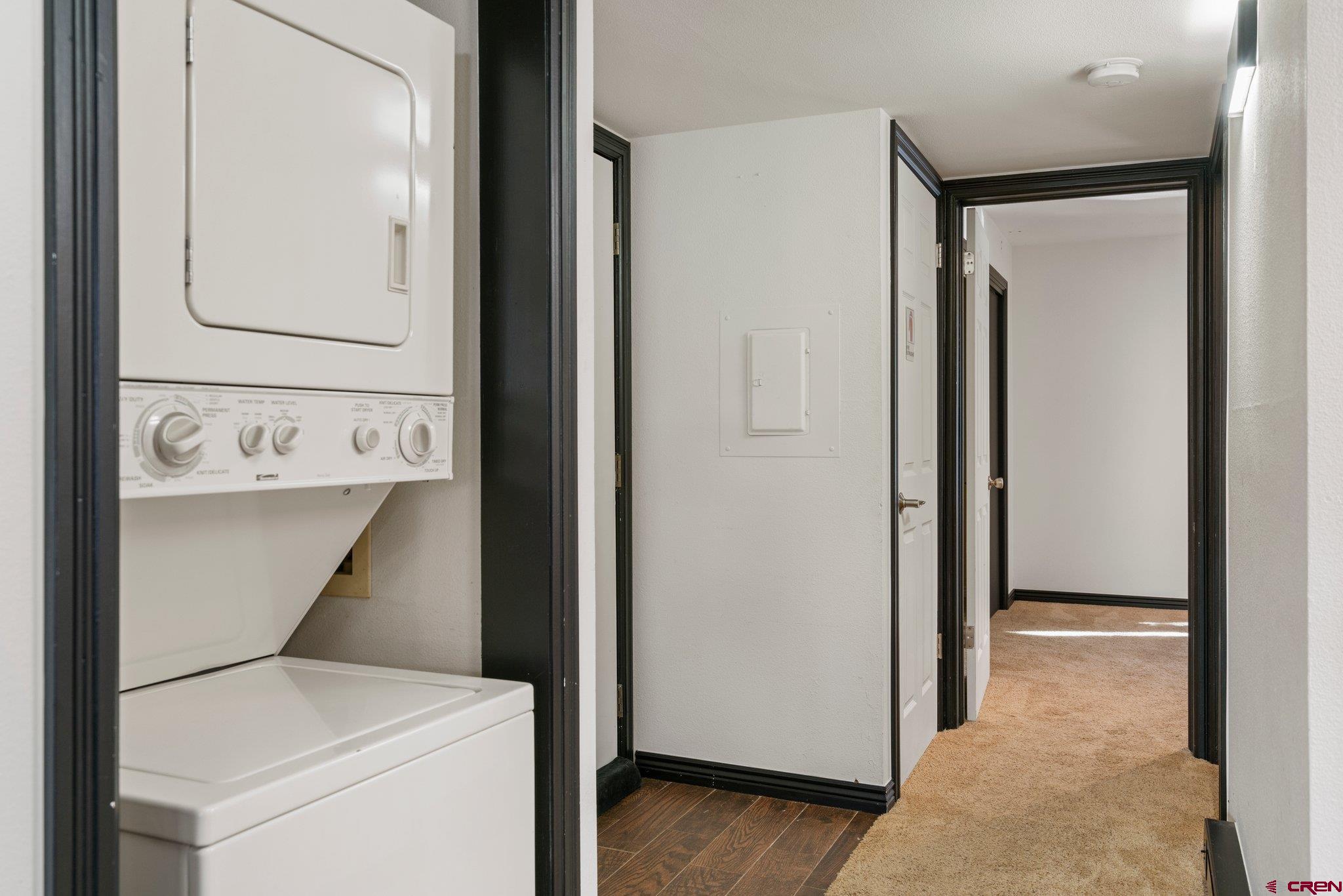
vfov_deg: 45.0
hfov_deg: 63.7
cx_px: 672
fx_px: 1082
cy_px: 448
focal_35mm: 29
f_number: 6.7
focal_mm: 29
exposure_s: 1/4
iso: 400
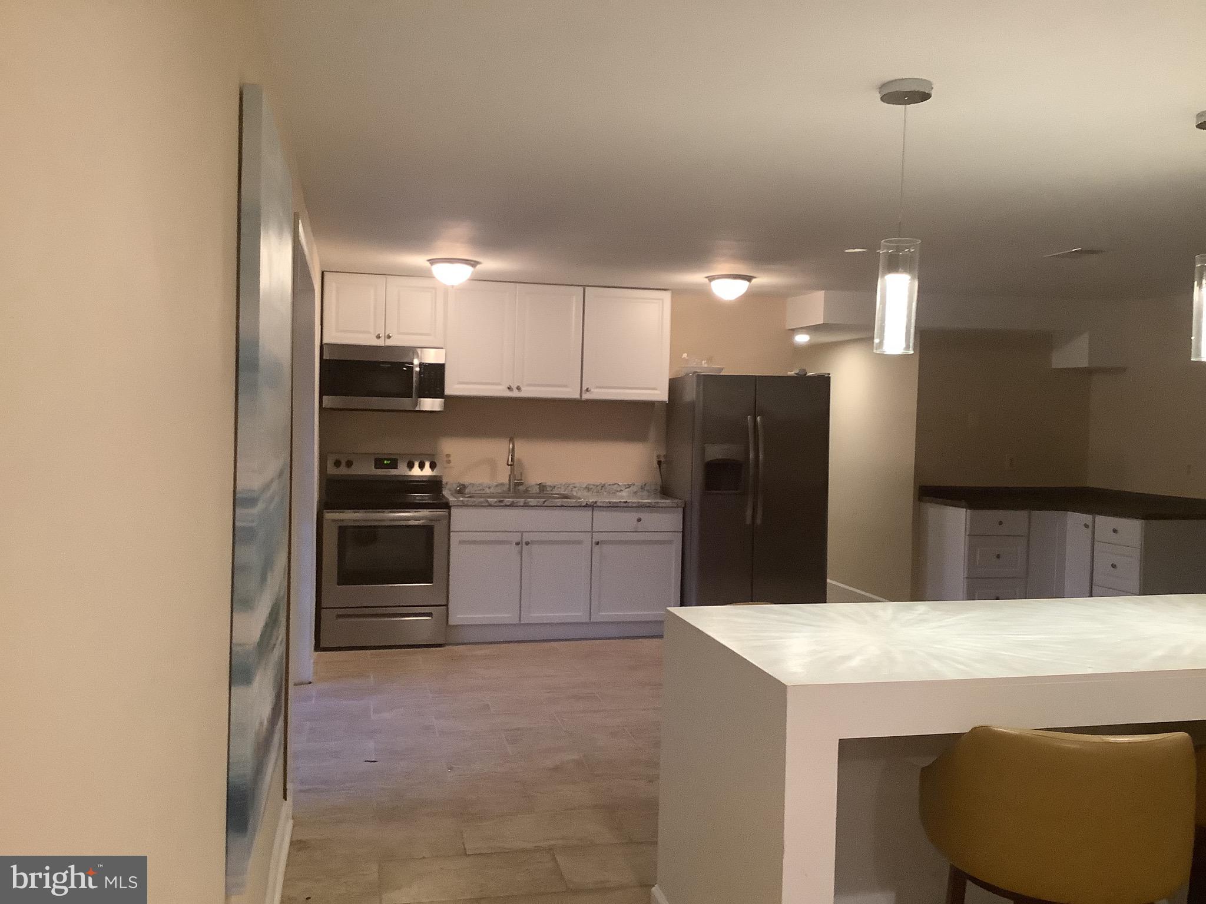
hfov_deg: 58.4
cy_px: 452
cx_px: 603
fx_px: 1080
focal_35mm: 31
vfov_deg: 45.4
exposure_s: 1/60
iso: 250
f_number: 2.4
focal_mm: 3.3
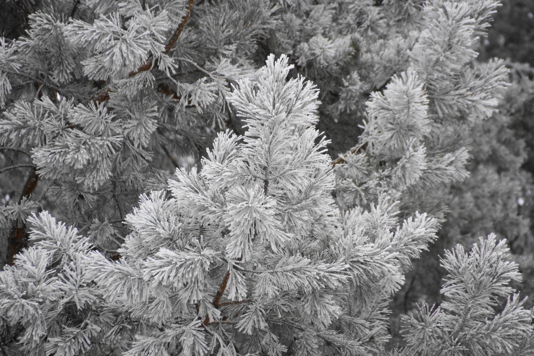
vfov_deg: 3.7
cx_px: 267
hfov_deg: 5.5
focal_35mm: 375
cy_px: 178
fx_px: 5560
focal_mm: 250
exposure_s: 1/400
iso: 1250
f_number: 6.3
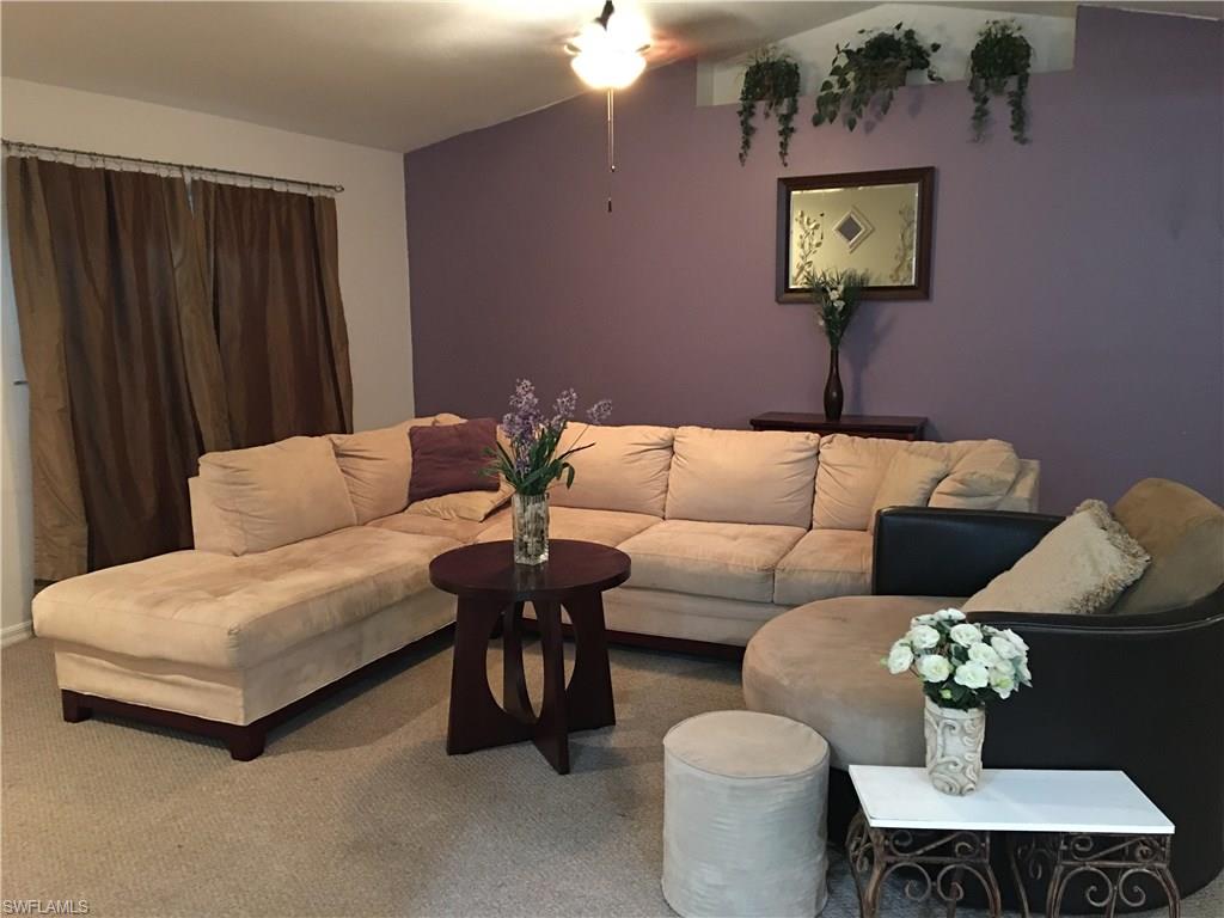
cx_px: 612
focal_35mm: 29
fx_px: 1025
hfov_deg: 61.7
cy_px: 459
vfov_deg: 48.2
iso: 125
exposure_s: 1/4
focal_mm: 4.15
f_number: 2.2
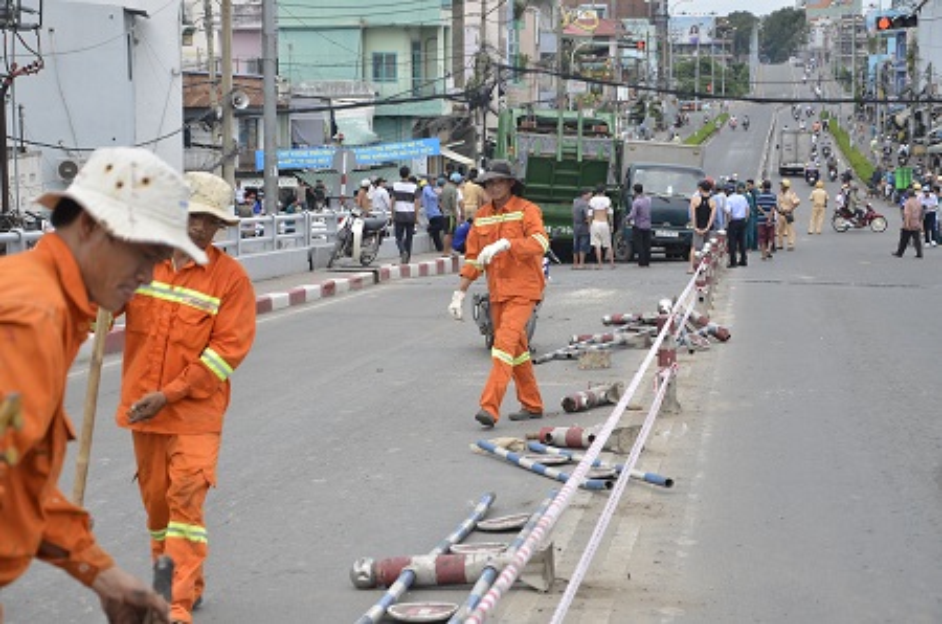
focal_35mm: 78
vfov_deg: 17.4
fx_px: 2037
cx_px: 471
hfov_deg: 26.0
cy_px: 312
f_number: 5.6
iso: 250
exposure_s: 1/640
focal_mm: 52
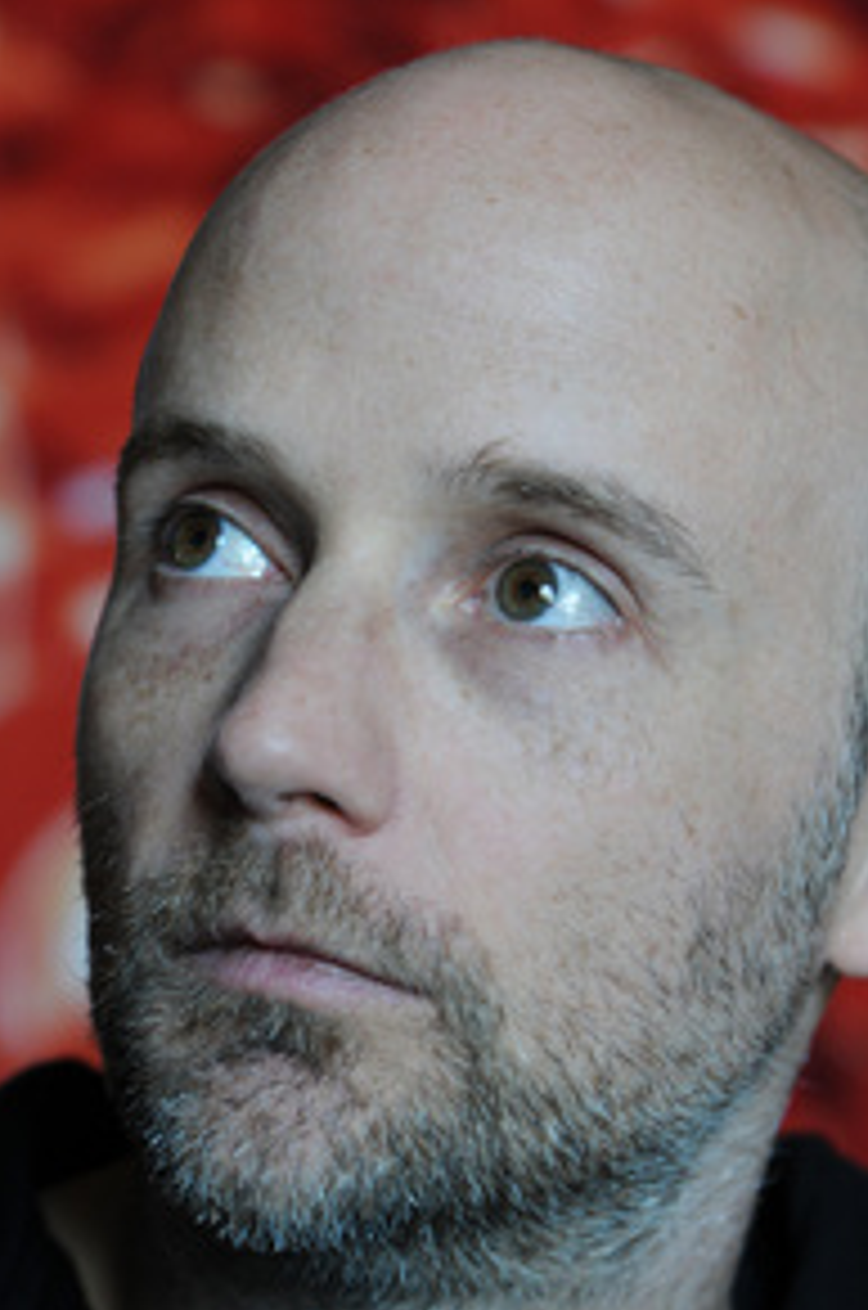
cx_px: 544
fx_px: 5614
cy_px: 608
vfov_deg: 13.3
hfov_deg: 8.8
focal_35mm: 155
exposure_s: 1/30
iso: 400
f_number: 4
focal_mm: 75
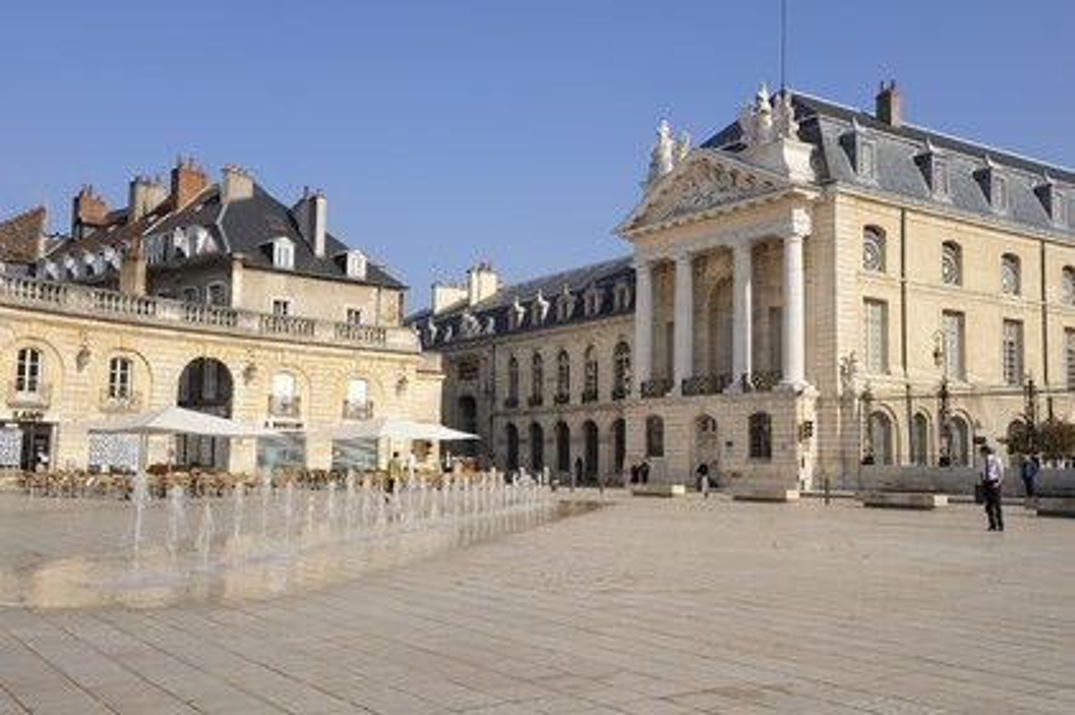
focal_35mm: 36
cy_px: 358
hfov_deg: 53.2
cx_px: 538
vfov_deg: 36.8
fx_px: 1074
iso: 200
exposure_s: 1/160
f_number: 14
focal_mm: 36
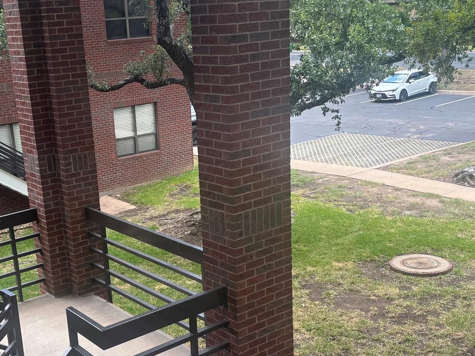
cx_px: 168
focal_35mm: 50
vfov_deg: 29.0
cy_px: 213
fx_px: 686
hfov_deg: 37.9
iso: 50
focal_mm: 5.96
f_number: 1.6
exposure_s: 1/525
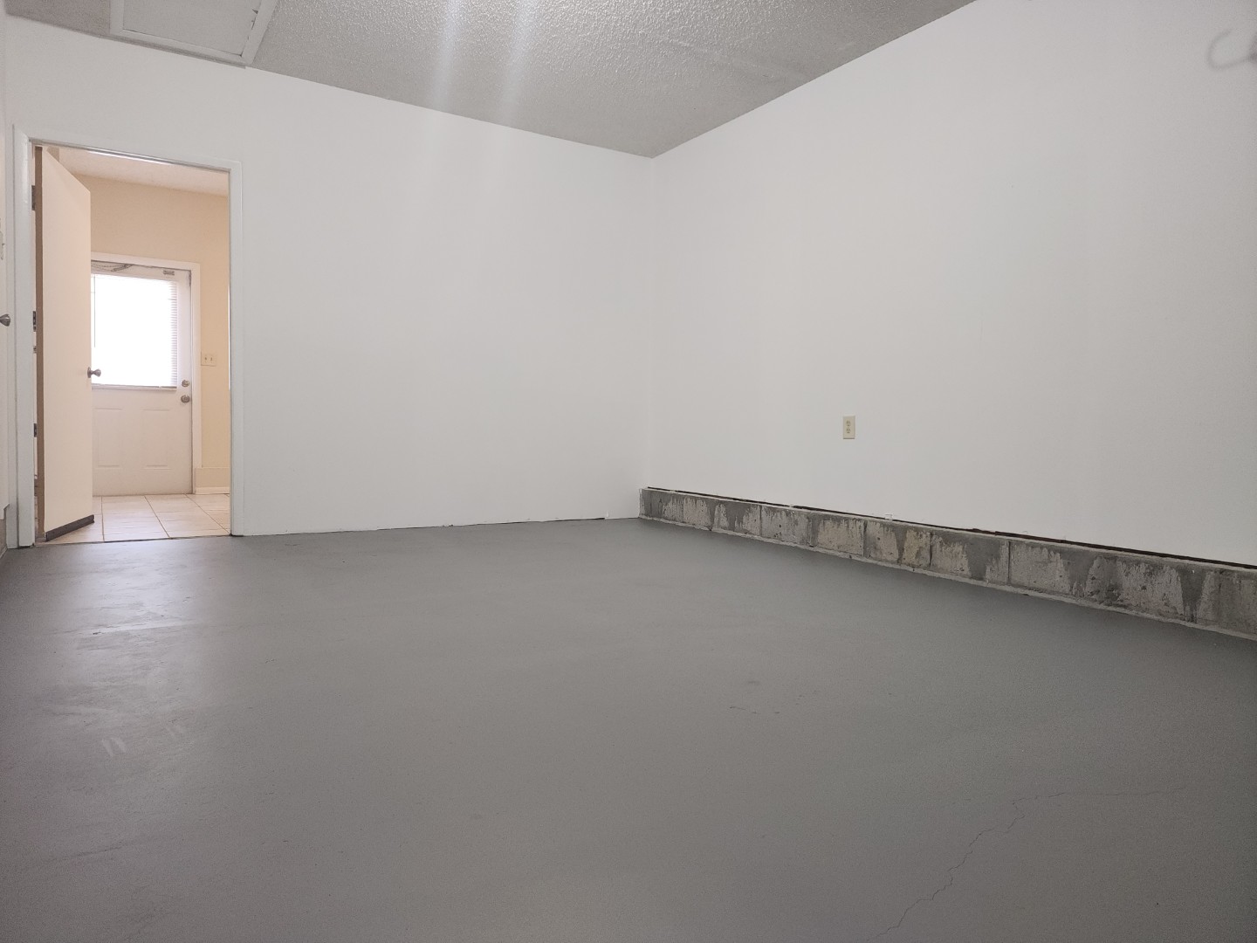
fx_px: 835
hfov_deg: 73.9
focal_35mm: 23
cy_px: 472
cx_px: 628
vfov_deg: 58.9
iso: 100
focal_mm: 6.4
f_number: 1.8
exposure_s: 1/40
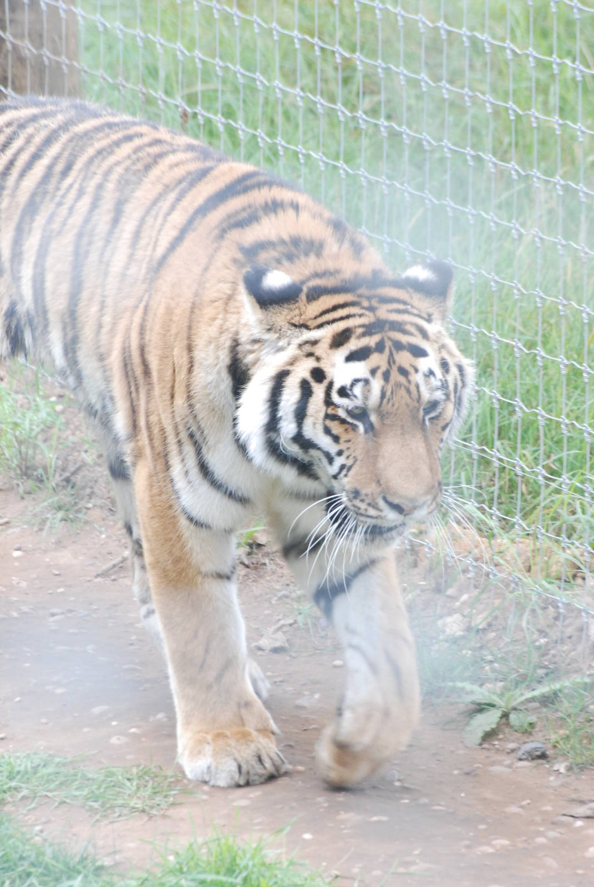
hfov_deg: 3.1
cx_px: 297
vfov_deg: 4.6
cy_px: 444
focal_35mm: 450
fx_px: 11105
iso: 1600
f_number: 11
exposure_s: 1/160
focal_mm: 300
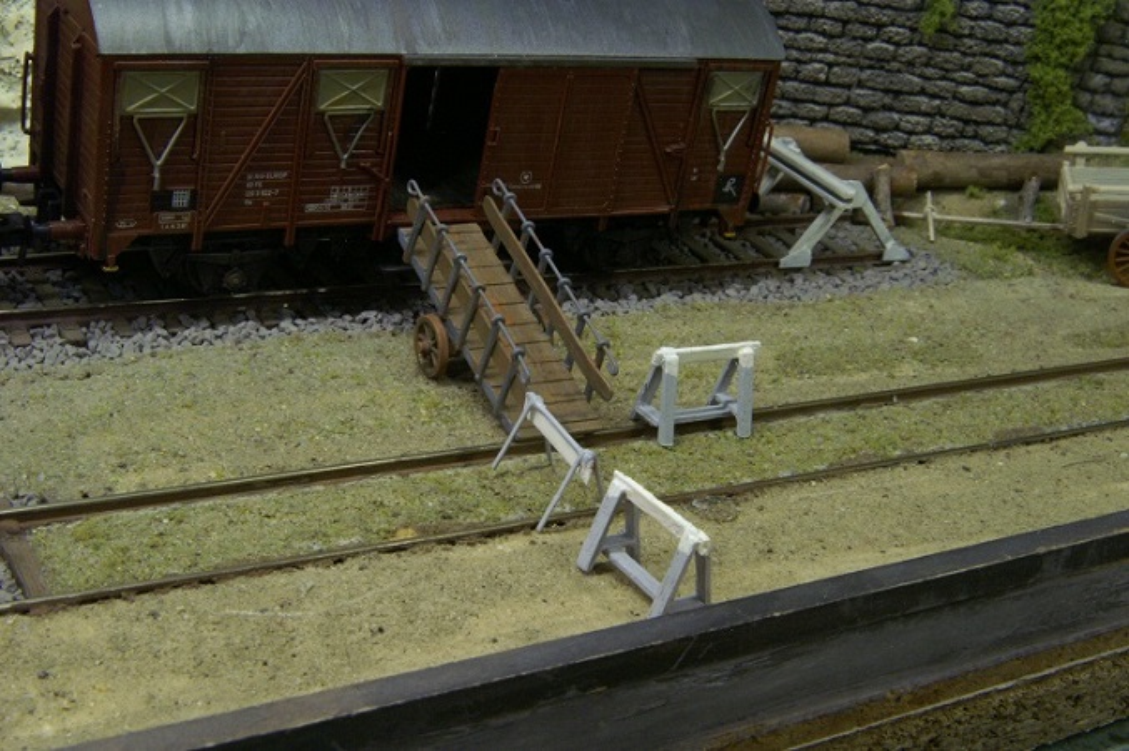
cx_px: 564
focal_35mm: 52
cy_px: 376
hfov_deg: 37.9
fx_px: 1645
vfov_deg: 25.7
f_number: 32
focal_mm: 35
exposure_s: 1/1.25
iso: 800
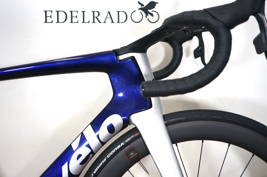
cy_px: 88
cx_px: 134
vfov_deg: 32.6
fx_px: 304
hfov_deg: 47.4
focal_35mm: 41
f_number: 4.5
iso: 640
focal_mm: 41
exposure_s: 1/160
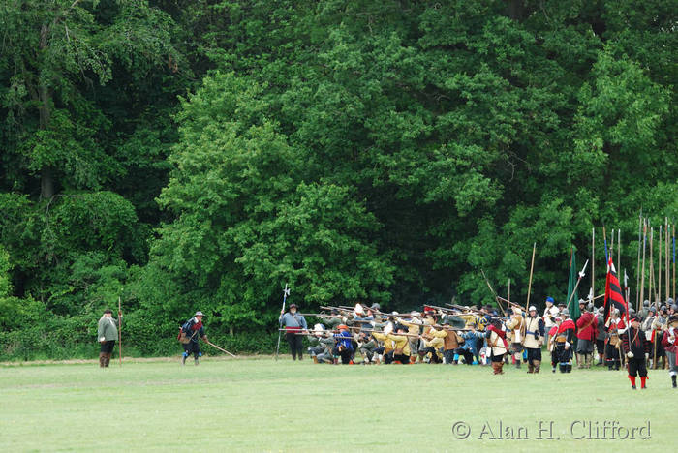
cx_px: 339
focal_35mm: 345
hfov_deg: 6.0
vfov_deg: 4.0
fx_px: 6503
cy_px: 226
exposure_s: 1/500
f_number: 5.3
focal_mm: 230
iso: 640
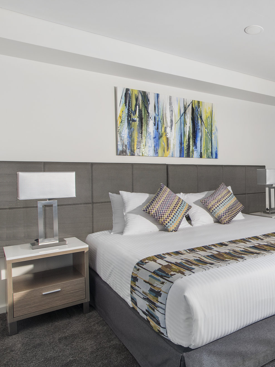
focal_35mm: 27
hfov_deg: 44.6
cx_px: 268
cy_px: 179
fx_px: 286
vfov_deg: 65.3
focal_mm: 12
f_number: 11
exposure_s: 1/2
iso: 100
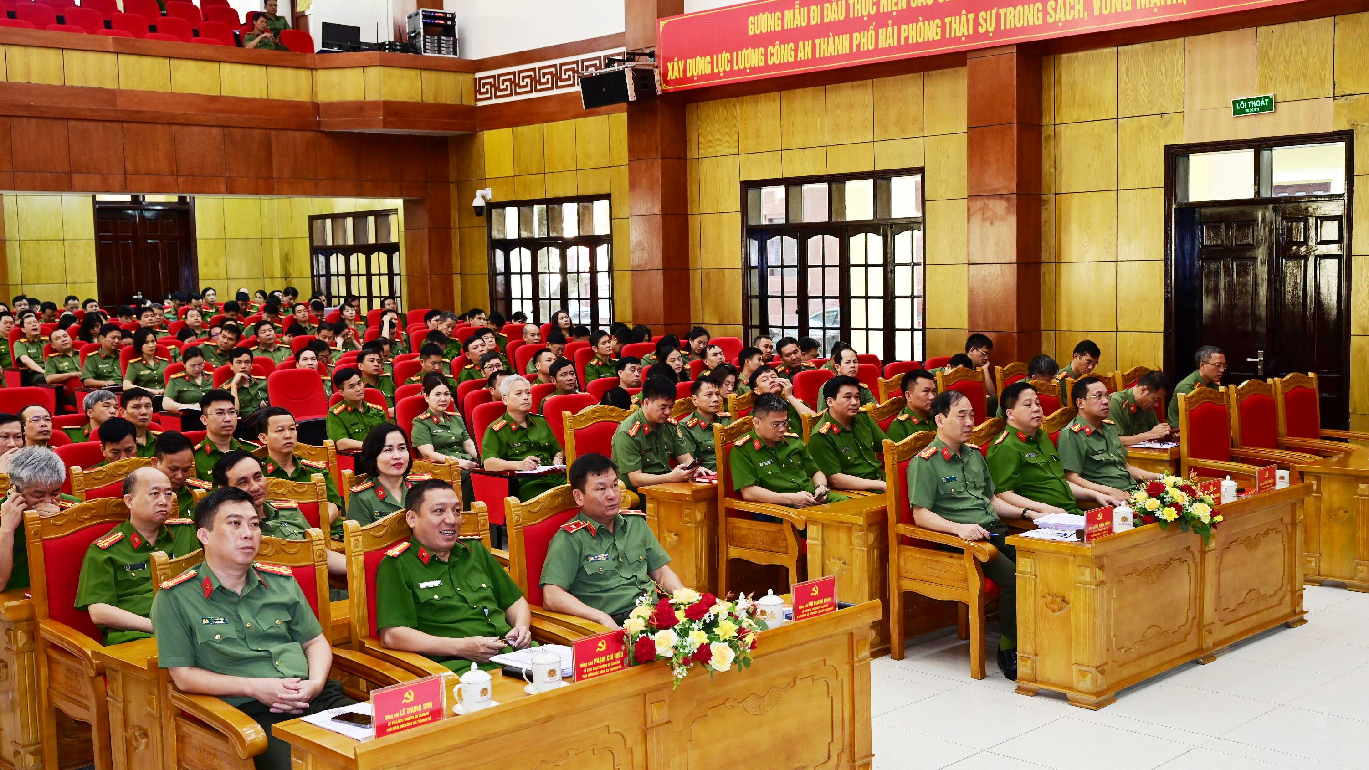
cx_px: 686
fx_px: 1416
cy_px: 416
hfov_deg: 51.6
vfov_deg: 30.4
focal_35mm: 39
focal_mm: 37
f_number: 5
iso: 1600
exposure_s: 1/125
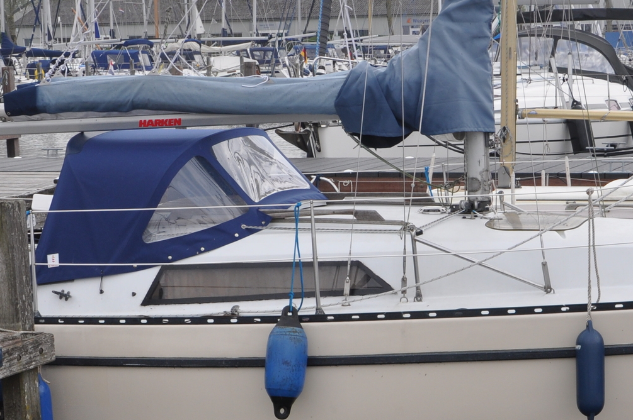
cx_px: 425
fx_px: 1638
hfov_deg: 21.8
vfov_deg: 14.5
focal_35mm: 93
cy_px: 362
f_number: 8
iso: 200
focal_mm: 25
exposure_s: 1/250
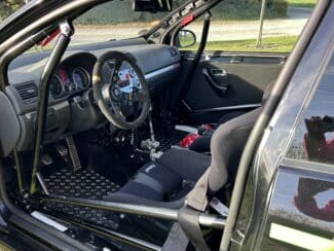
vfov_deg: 44.1
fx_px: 309
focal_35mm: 32
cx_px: 154
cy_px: 138
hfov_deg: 56.7
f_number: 1.5
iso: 32
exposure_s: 1/121
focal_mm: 5.7
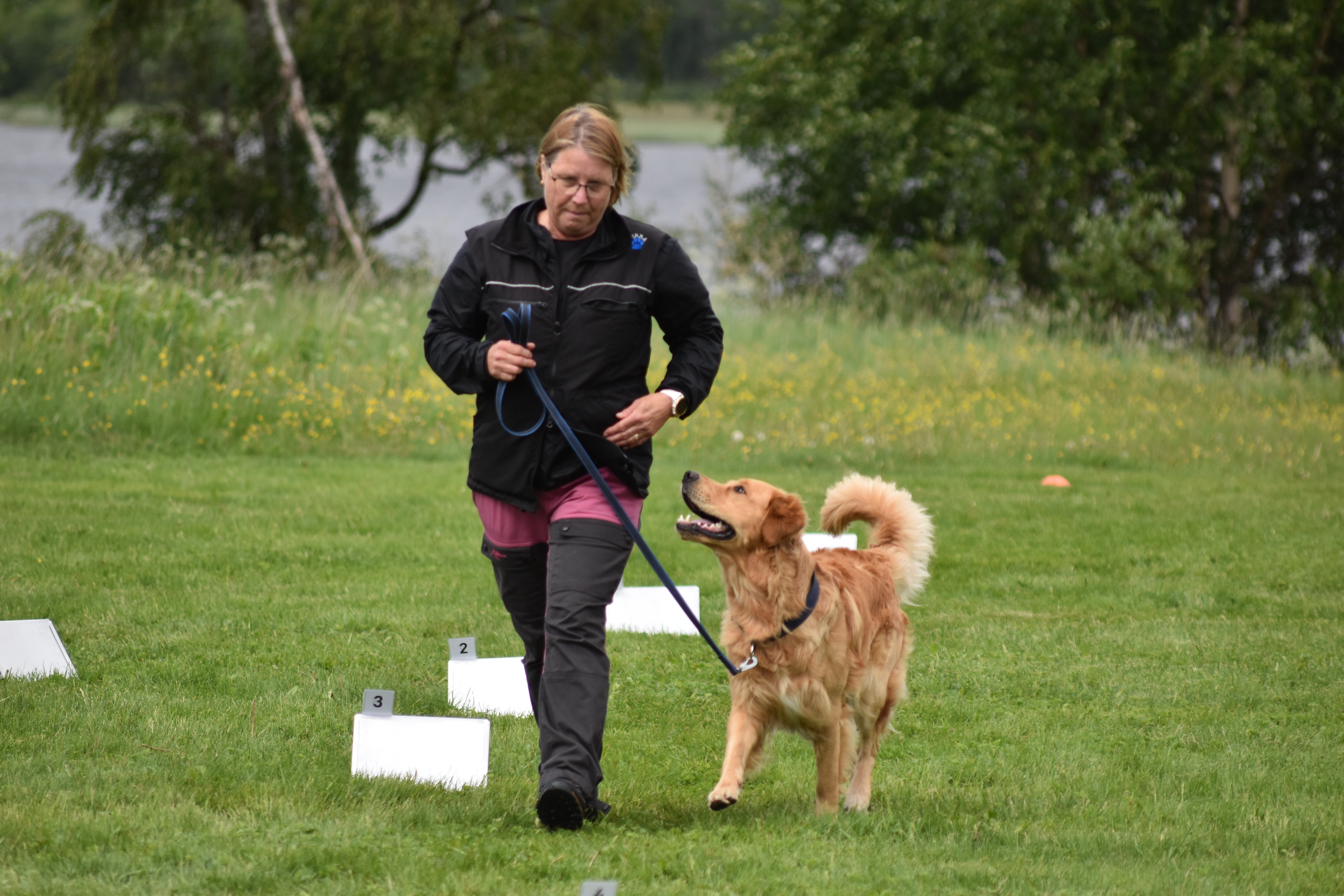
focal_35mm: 330
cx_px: 672
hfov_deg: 6.2
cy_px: 448
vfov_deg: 4.2
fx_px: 12319
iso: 400
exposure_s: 1/1600
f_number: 5.6
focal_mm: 220
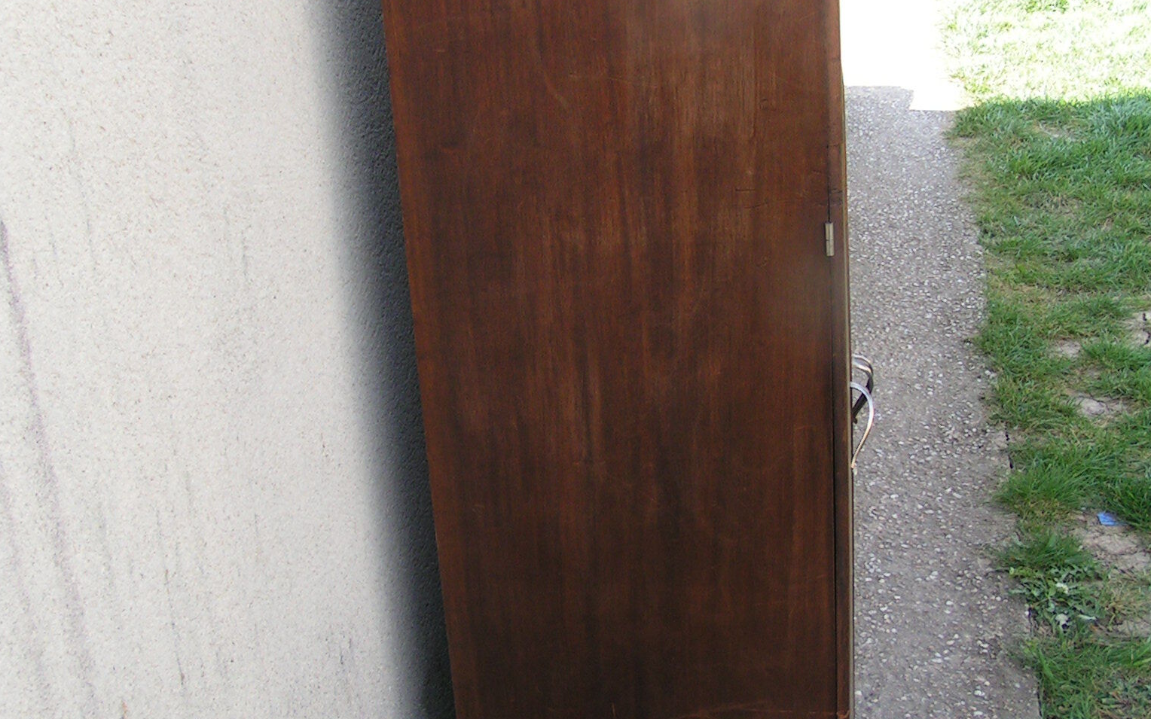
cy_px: 351
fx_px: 1694
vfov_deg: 24.0
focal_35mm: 54
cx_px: 574
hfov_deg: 37.5
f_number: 4
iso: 50
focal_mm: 5.8
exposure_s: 1/60
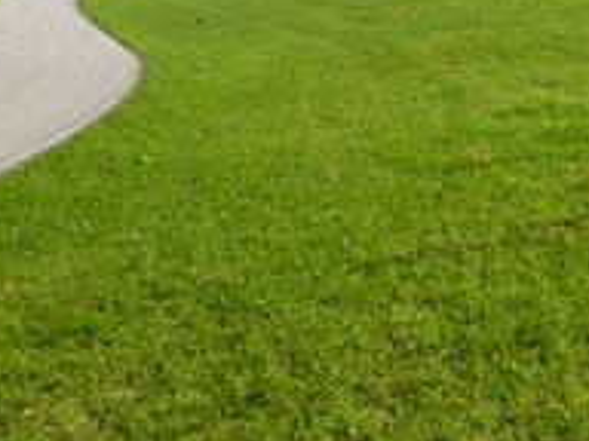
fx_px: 1106
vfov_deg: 22.0
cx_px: 472
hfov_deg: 29.1
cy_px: 41
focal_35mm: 65
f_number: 4
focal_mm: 4.3
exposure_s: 1/500
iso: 100
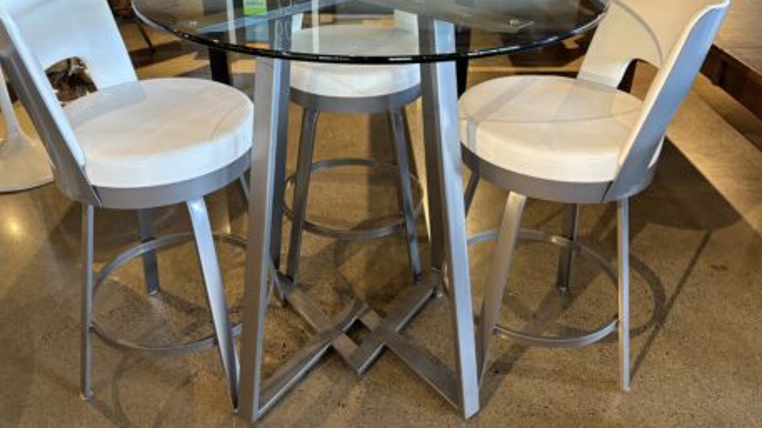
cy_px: 169
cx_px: 363
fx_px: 626
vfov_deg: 37.6
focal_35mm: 31
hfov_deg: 62.6
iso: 160
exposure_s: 1/60
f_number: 1.6
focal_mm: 5.96
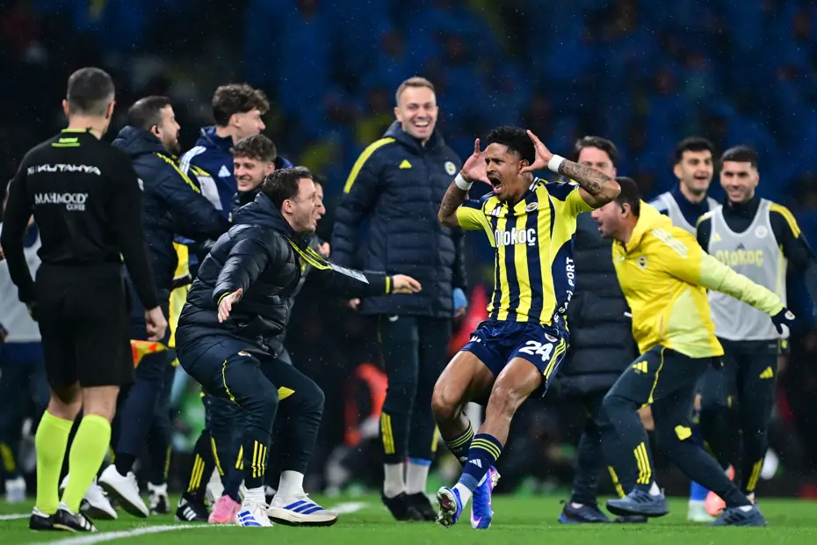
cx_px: 408
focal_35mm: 600
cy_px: 272
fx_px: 13616
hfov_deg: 3.4
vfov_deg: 2.3
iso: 3200
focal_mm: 400
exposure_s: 1/2500
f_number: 2.8
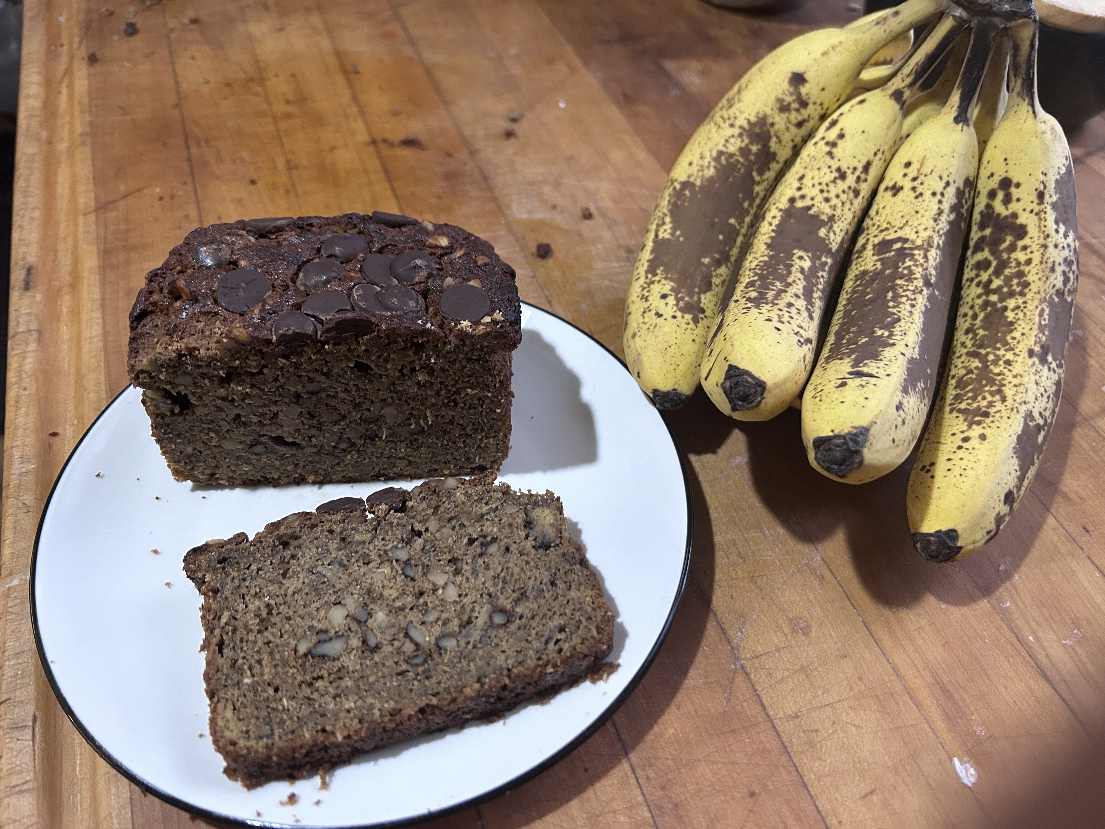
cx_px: 552
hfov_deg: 67.3
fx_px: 830
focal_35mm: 26
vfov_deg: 53.1
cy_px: 414
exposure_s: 1/52
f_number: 1.5
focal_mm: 5.7
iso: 320
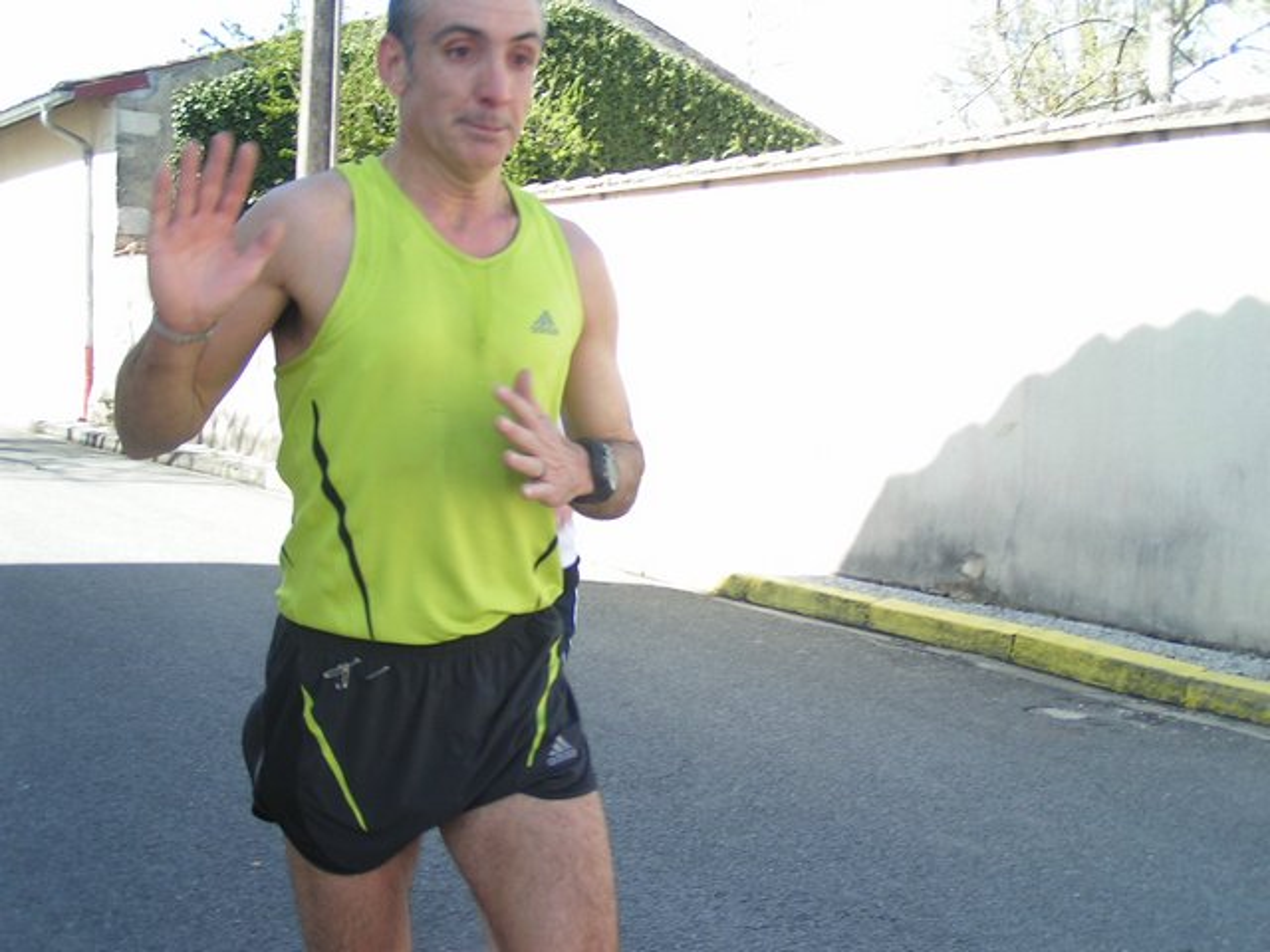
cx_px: 635
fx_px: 1651
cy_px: 476
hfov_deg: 42.1
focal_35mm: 45
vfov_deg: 32.2
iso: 50
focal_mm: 6.9
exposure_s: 1/200
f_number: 2.8
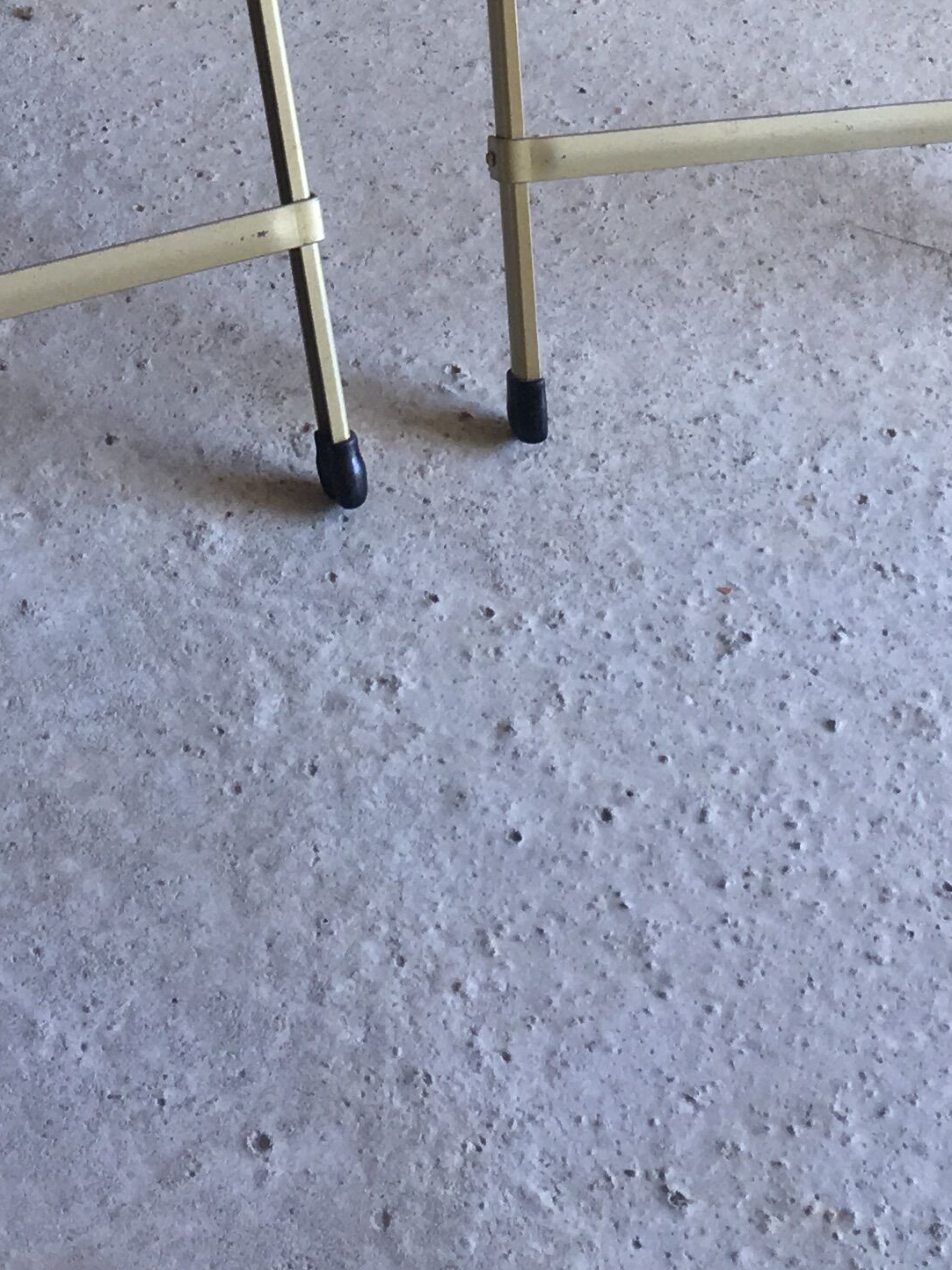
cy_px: -474
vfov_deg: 21.3
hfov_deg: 18.1
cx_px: 223
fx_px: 2970
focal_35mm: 81
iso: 32
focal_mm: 4.15
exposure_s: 1/100
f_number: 2.2
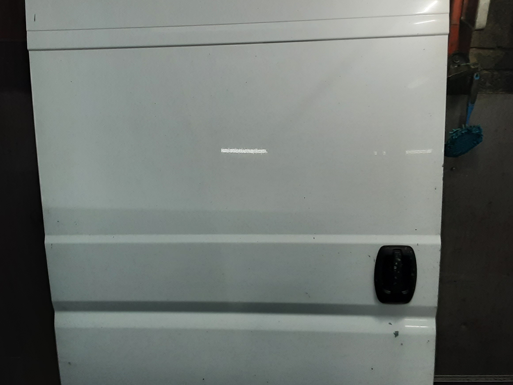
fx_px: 563
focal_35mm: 38
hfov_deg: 48.8
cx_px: 212
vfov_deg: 37.6
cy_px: 164
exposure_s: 1/50
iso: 100
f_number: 1.9
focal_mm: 2.91
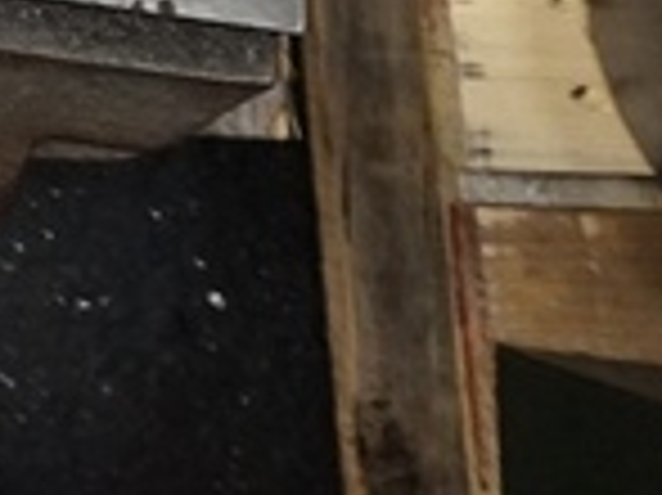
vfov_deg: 11.4
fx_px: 2159
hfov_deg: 13.1
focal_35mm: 113
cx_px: -930
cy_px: -580
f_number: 4
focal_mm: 16
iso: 1600
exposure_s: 1/60
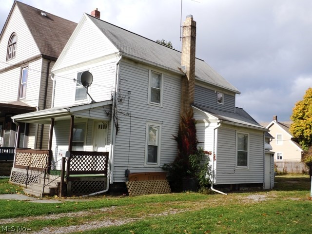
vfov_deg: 36.8
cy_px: 117
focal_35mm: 39
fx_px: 352
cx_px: 156
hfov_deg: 47.9
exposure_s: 1/400
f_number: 4.3
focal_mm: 6.9
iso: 100
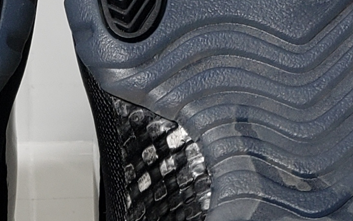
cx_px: 36
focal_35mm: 154
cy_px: 438
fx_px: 1481
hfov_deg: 13.5
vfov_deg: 8.1
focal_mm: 4.3
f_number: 1.5
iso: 50
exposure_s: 1/354
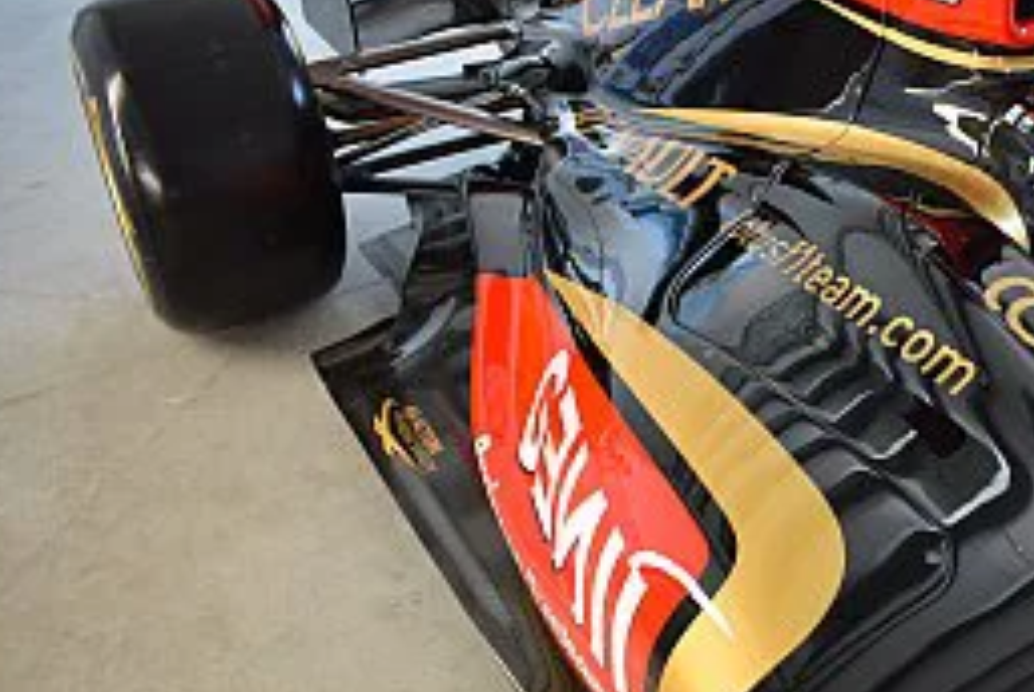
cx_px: 777
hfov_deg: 44.8
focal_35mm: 42
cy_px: 316
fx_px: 1208
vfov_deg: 32.0
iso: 450
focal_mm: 18
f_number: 4
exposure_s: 1/60
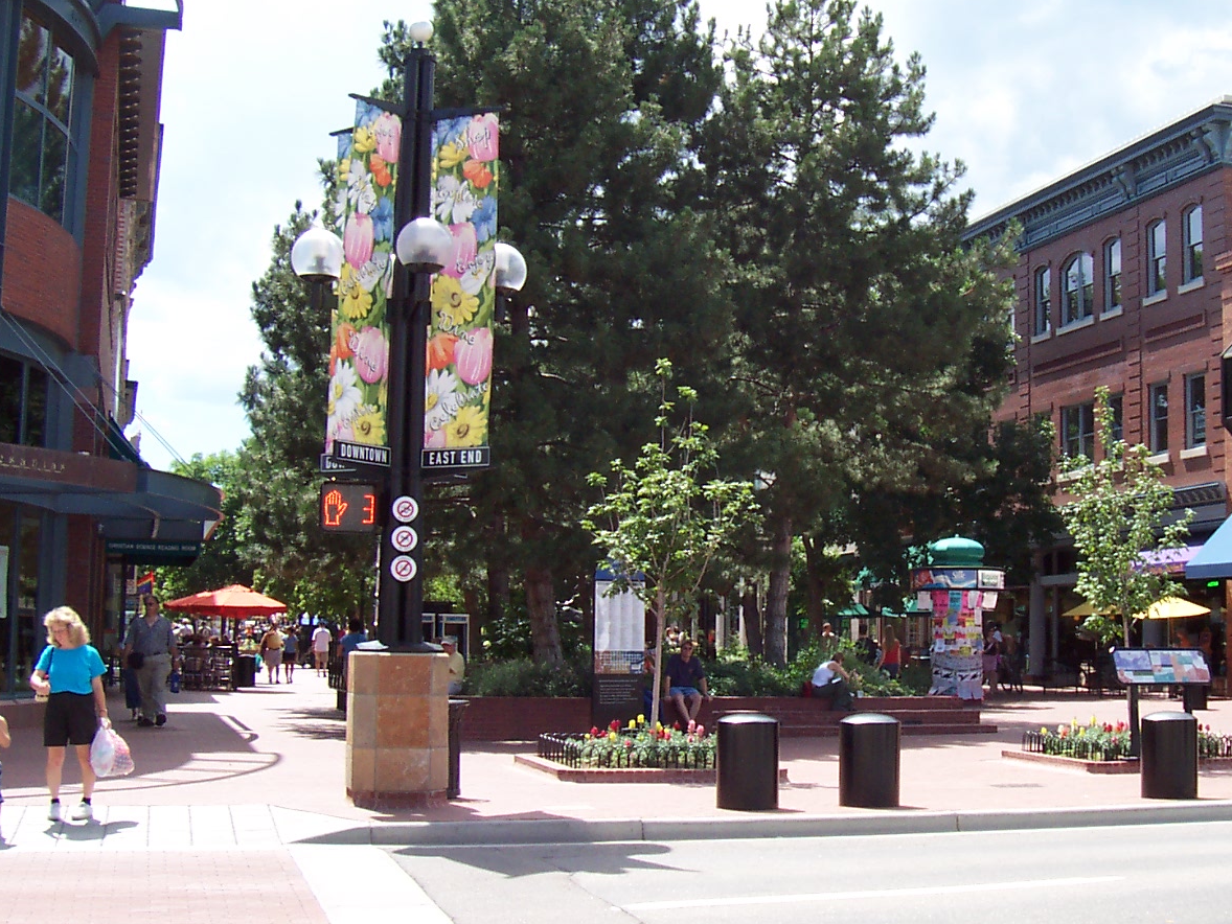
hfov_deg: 36.4
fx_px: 1851
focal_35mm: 52
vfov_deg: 28.0
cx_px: 826
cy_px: 470
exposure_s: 1/250
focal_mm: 5.6
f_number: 5.6
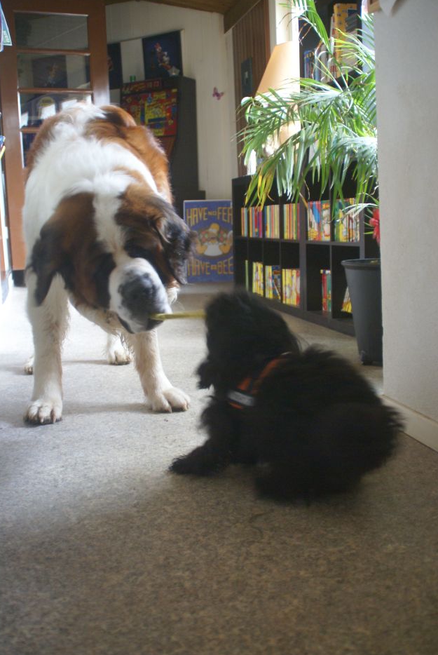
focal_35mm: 43
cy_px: 331
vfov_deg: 45.4
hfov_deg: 31.3
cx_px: 219
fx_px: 783
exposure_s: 1/20
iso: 400
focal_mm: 28
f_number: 3.5
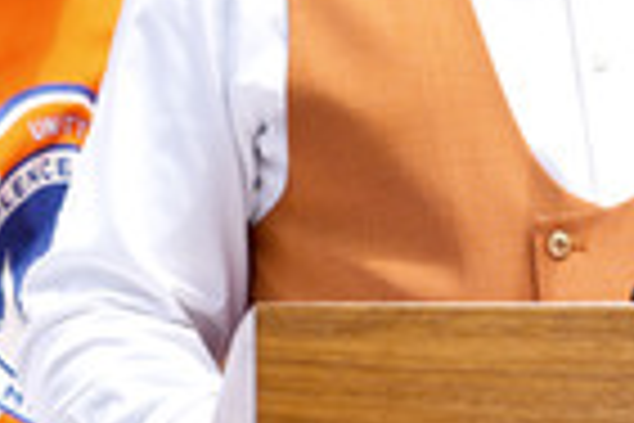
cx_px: 571
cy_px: -9
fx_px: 5635
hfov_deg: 6.4
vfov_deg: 4.3
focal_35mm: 320
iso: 200
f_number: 5.6
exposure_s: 1/640
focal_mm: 100
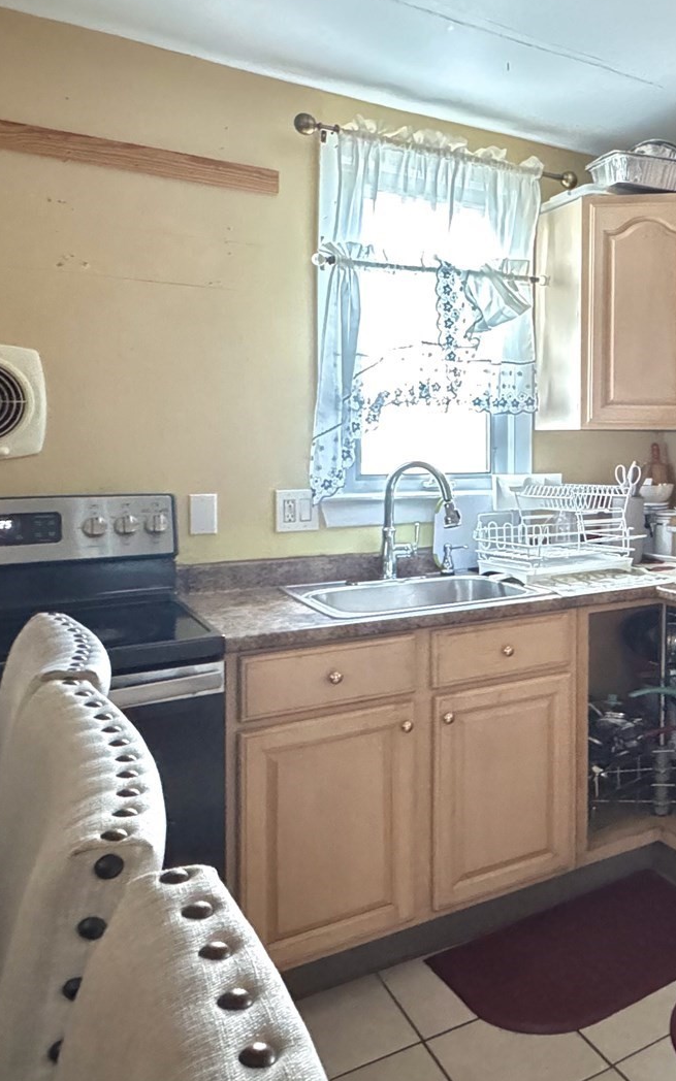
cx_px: 634
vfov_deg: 64.2
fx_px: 855
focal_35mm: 29
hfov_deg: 39.4
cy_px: 447
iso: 2500
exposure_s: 1/30
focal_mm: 2.22
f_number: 2.2
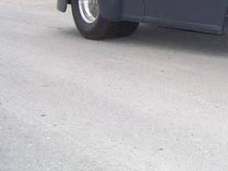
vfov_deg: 17.6
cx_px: 245
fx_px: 541
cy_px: 0
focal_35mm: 82
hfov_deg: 22.6
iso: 68
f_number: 2.8
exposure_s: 1/320
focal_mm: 5.85
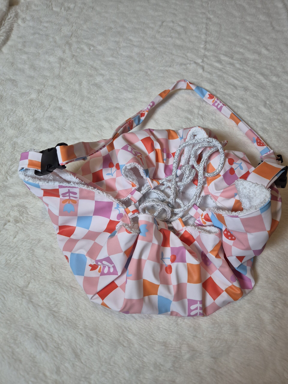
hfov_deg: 58.9
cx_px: 144
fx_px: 255
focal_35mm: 23
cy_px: 192
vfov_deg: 73.9
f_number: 1.8
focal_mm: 5.4
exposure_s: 1/100
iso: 200
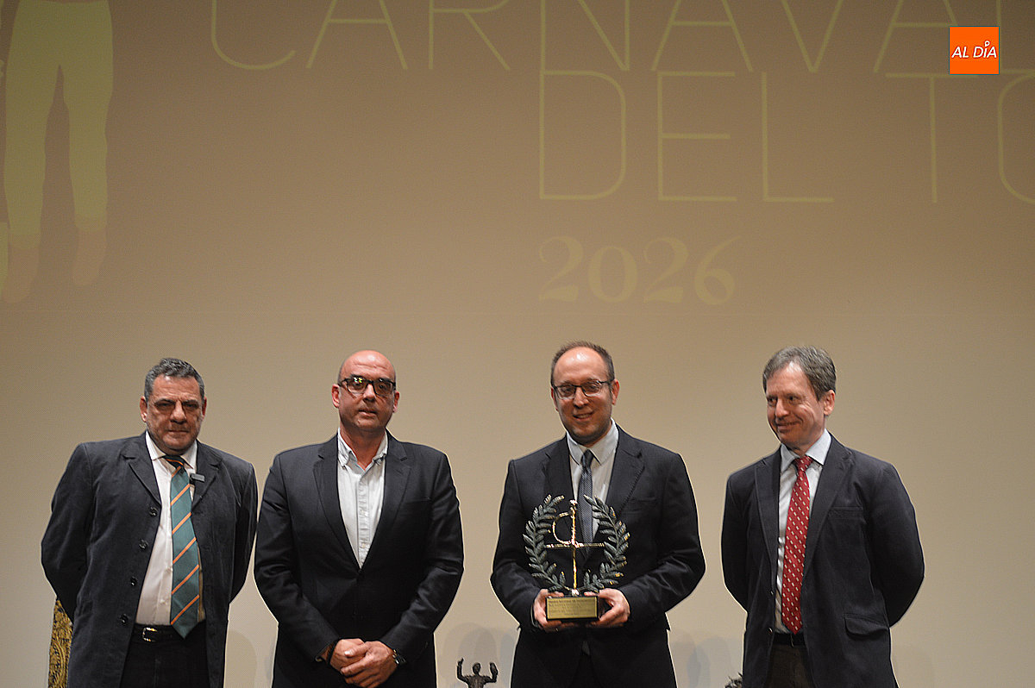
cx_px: 518
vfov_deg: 13.0
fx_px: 3016
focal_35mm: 105
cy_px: 344
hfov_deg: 19.5
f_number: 4.5
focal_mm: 70
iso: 500
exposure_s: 1/60
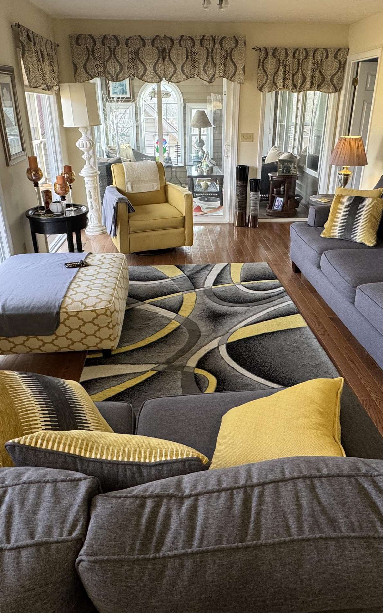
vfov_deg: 74.2
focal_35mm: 24
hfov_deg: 51.0
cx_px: 205
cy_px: 256
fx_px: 401
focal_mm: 2.22
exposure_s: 1/120
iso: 200
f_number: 2.2
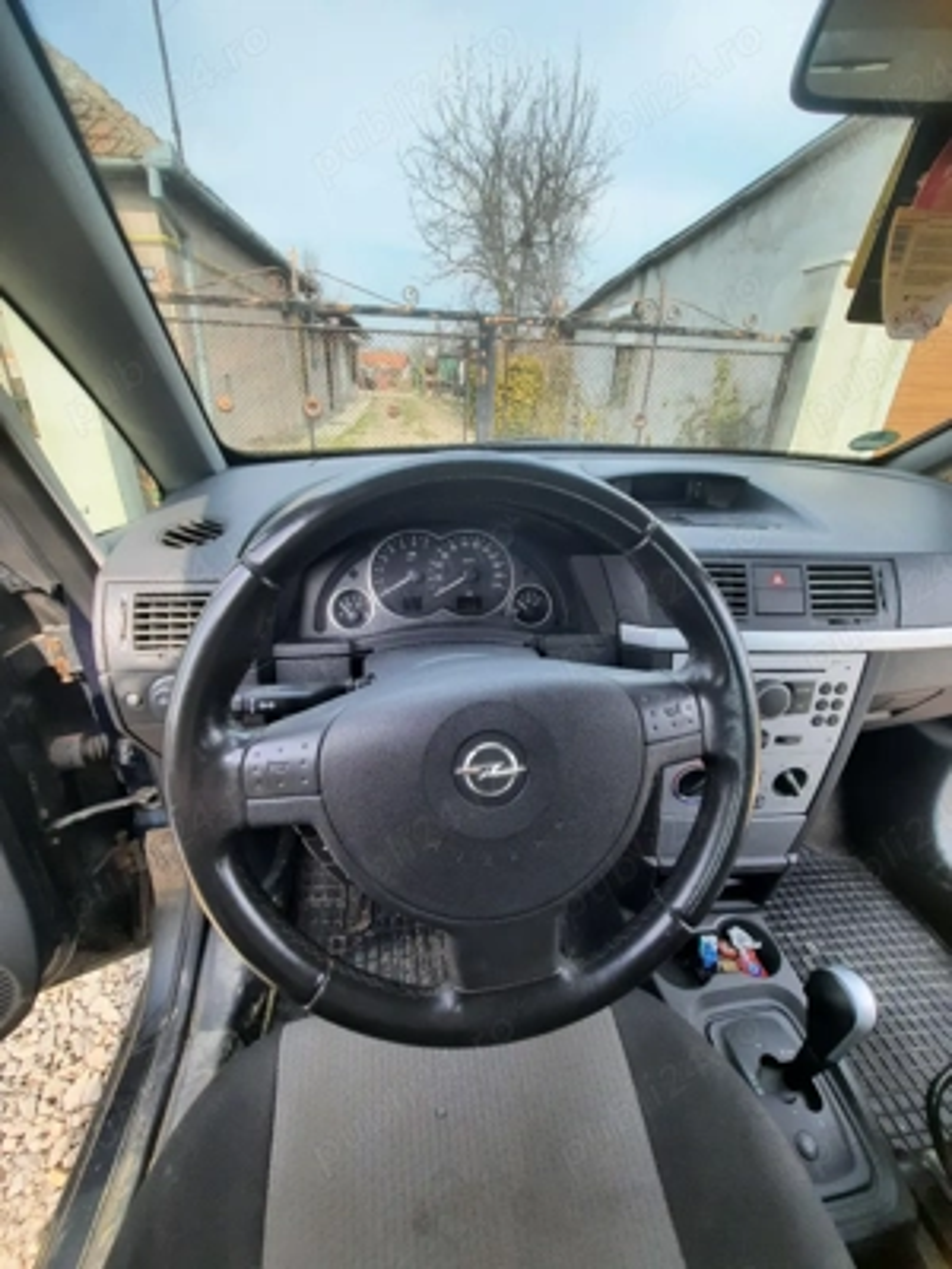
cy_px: 634
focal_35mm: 13
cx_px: 476
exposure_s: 1/385
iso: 40
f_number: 2.2
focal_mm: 1.74
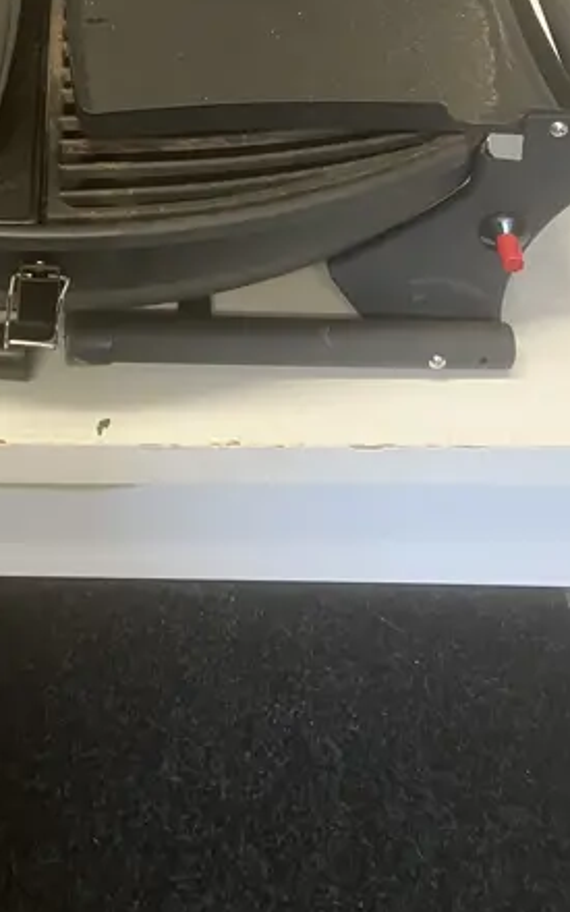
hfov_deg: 18.5
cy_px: -129
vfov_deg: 27.0
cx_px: 25
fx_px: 1715
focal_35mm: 69
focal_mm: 3.99
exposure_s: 1/50
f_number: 1.8
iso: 100
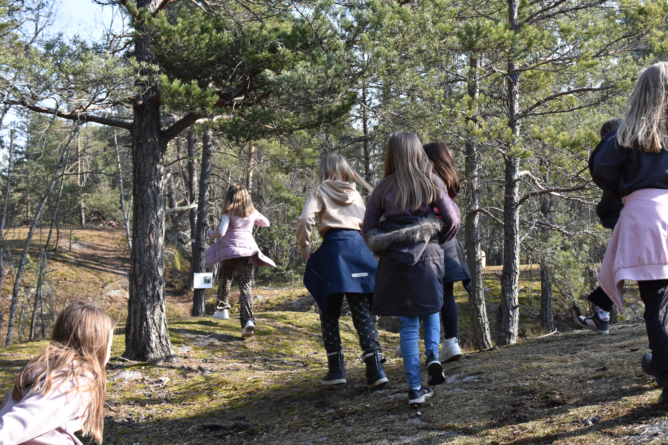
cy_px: 222
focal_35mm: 52
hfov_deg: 37.9
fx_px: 974
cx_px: 334
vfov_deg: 25.8
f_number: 8
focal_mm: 35
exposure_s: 1/400
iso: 800
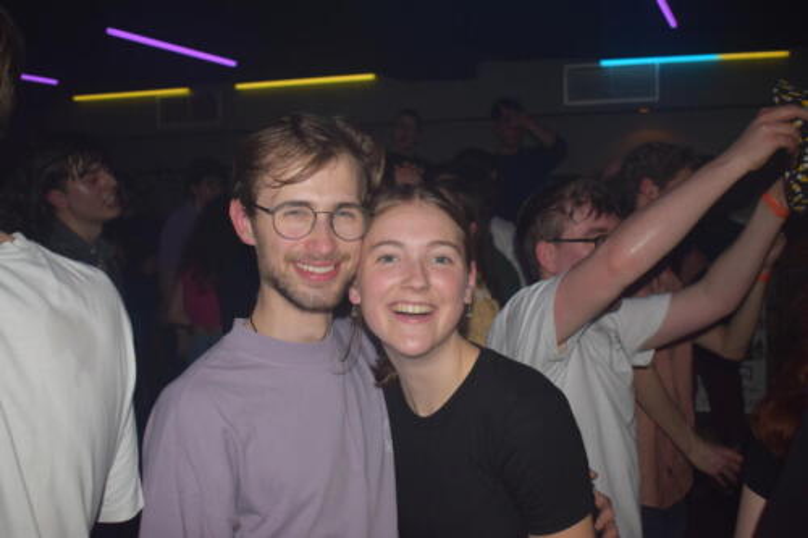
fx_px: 808
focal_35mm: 36
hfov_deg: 53.1
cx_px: 404
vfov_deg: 36.8
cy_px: 269
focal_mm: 24
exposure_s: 1/60
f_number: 4
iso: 2000
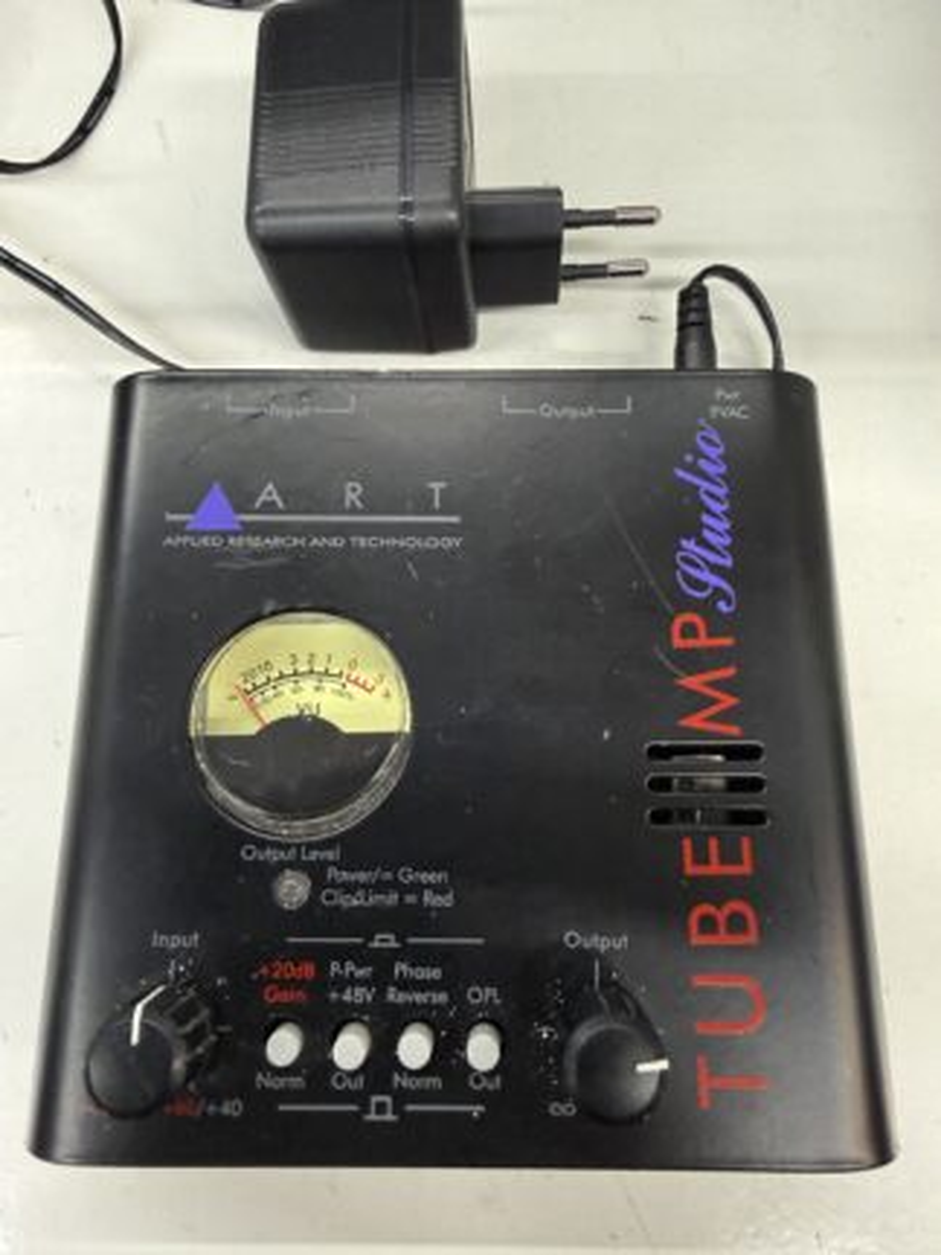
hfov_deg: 56.8
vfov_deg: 71.6
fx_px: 870
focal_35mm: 24
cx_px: 470
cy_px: 628
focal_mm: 2.22
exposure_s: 1/50
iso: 640
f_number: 2.2
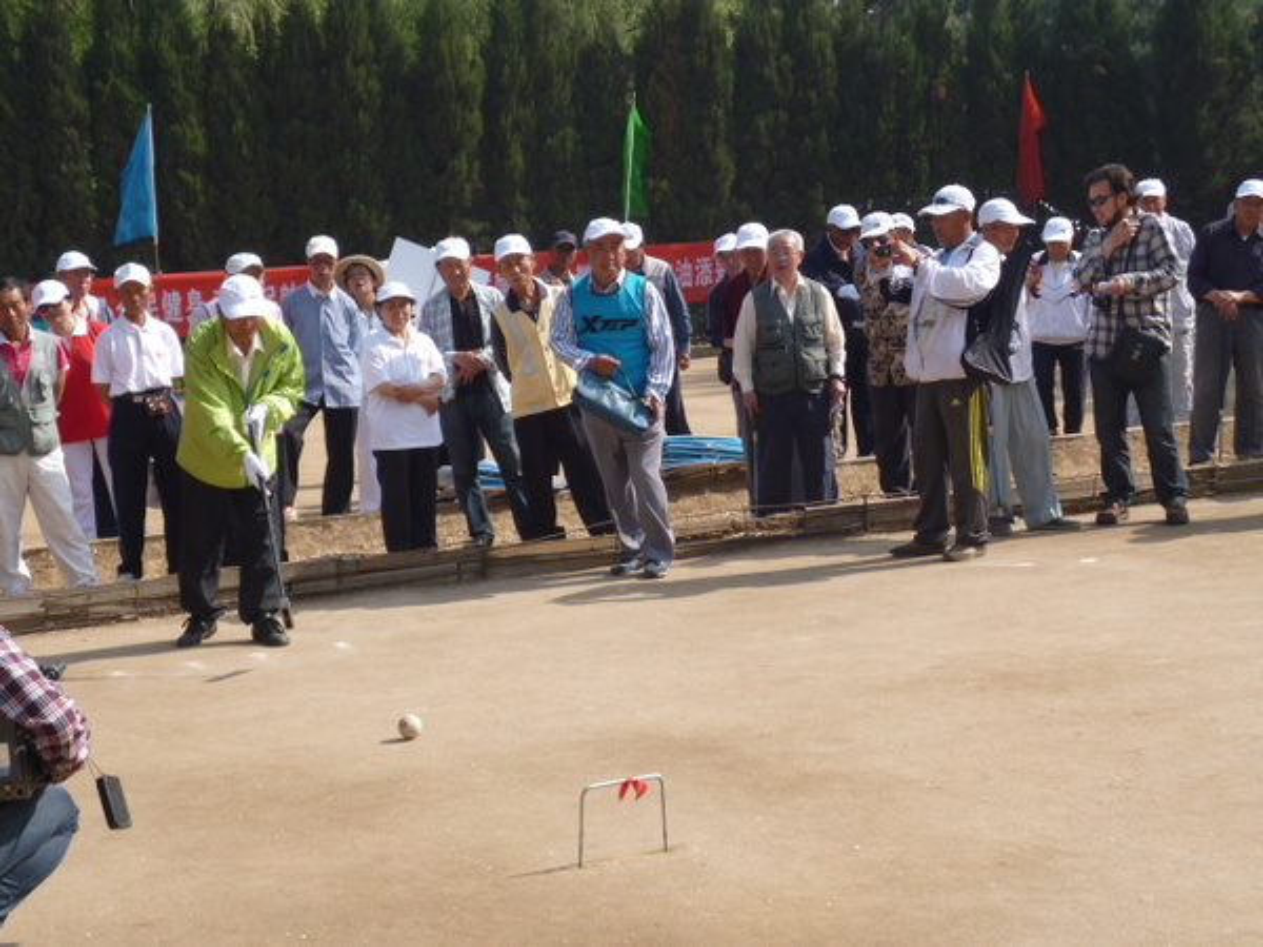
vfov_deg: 21.3
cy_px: 474
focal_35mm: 69
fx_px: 2518
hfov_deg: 28.2
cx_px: 632
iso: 100
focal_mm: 12.3
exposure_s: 1/320
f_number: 4.5
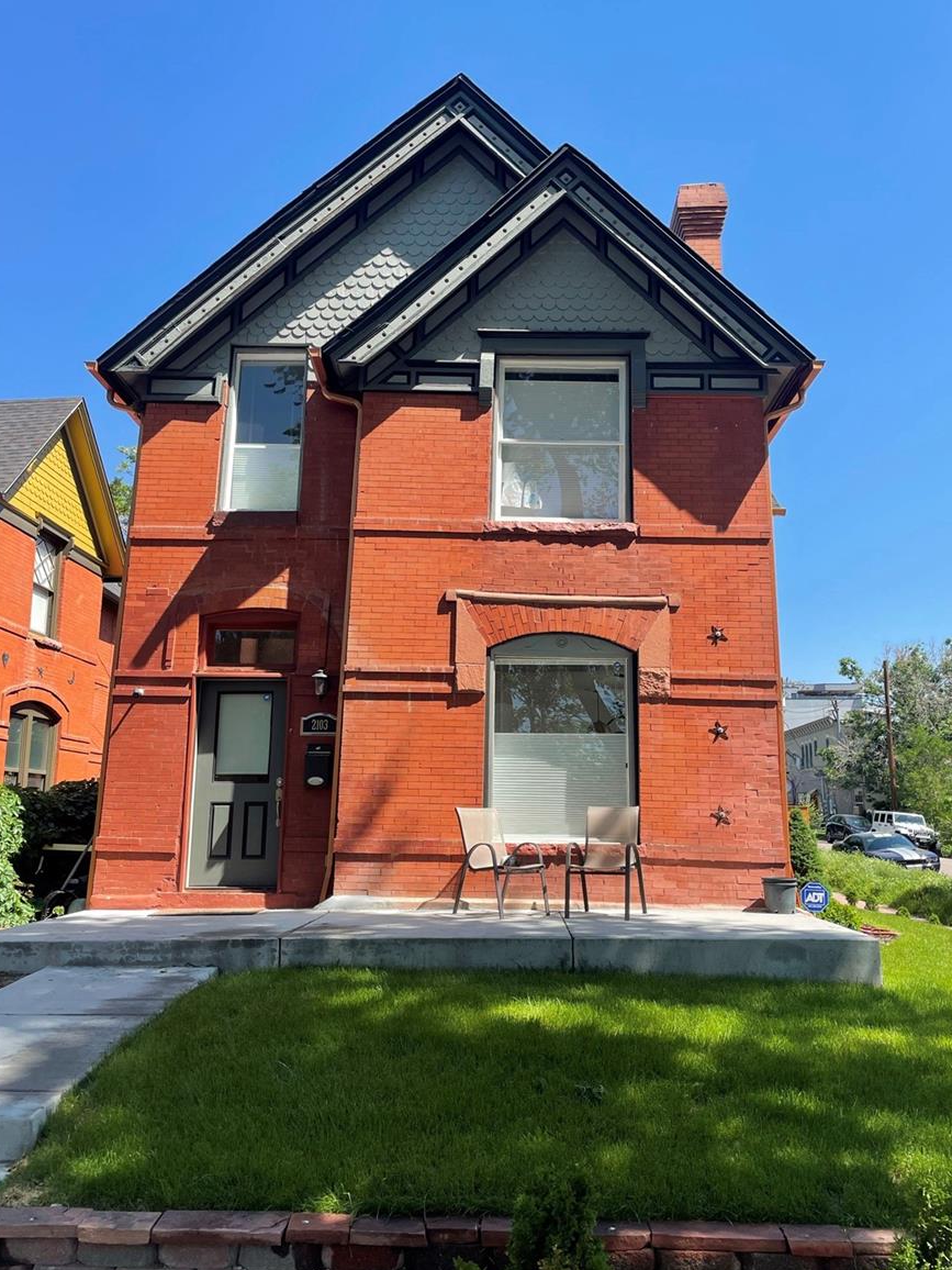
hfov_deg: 51.4
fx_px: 990
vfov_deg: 65.3
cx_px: 481
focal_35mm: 27
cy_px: 640
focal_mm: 4.2
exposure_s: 1/1366
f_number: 1.6
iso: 32
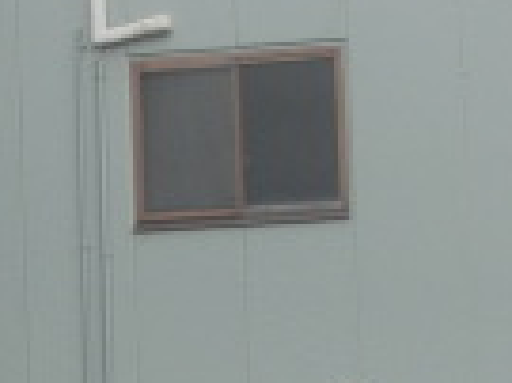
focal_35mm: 223
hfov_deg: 8.9
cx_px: 114
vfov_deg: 6.6
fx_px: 3295
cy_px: 402
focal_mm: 8.29
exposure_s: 1/200
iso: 80
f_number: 4.2
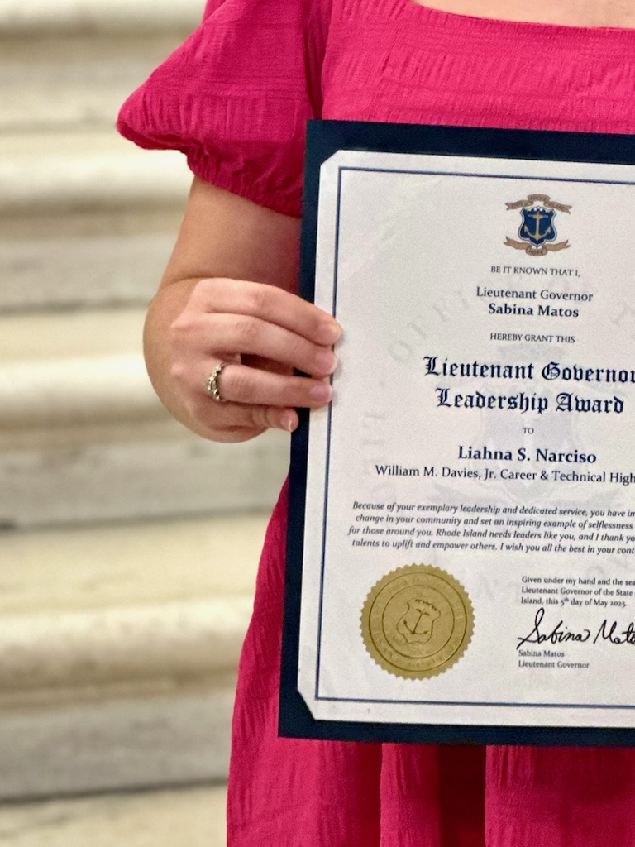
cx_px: 601
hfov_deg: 9.6
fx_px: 3767
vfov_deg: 12.7
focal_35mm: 154
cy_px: 4
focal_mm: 9
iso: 640
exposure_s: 1/15
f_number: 2.8
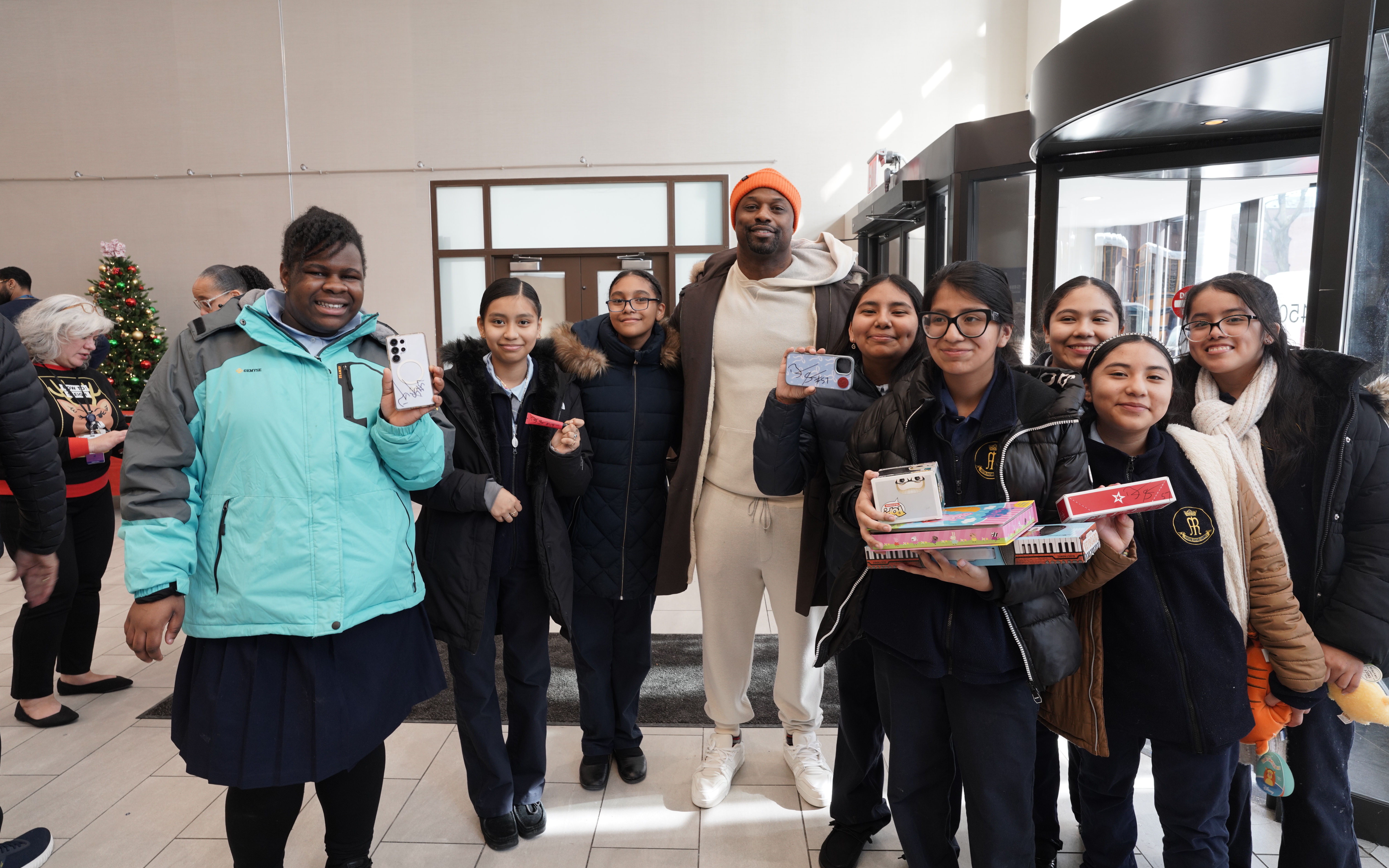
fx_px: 795
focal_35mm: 21
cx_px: 677
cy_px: 409
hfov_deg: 82.3
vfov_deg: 57.2
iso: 400
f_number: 6.3
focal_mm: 20
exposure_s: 1/30
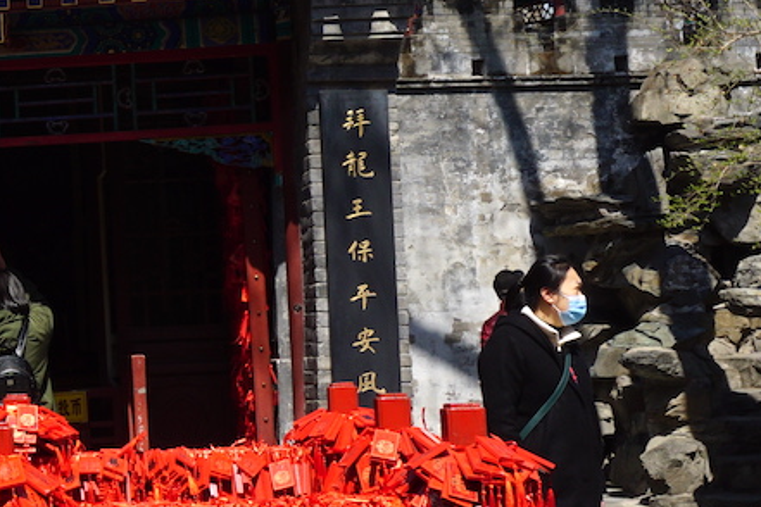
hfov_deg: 21.3
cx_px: -105
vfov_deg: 15.1
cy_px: 141
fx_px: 1902
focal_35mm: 90
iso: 100
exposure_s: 1/160
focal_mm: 16
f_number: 11
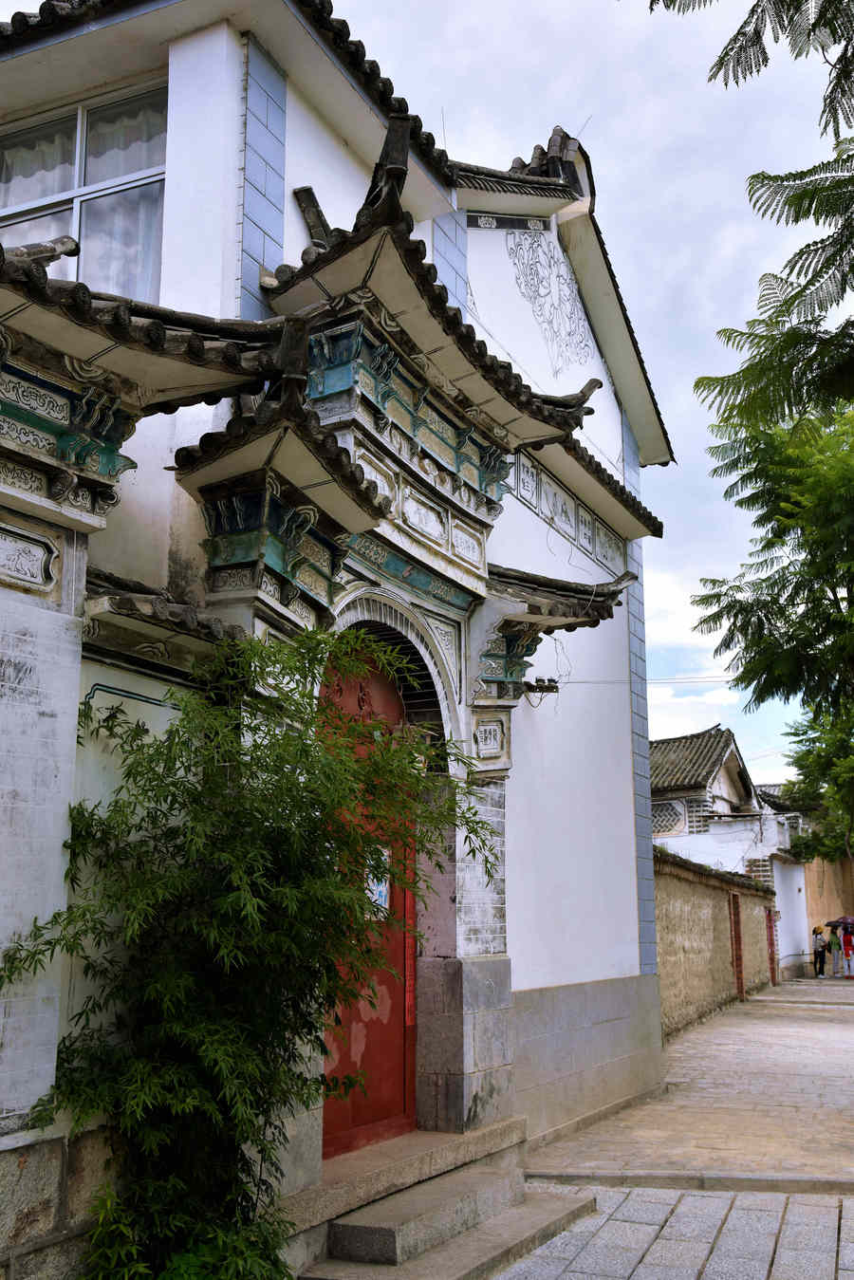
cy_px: 640
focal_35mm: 34
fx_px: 1209
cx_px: 427
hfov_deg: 38.9
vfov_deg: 55.8
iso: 100
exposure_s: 1/200
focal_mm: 34
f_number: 8
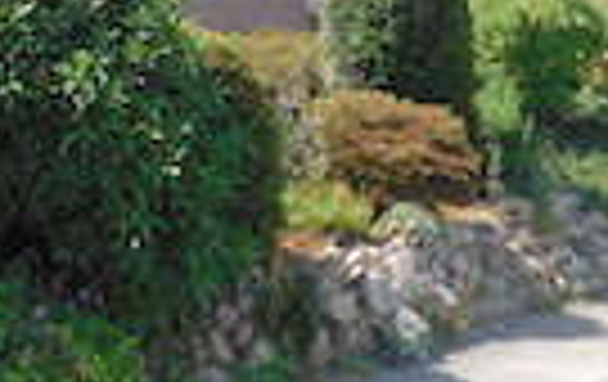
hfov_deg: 27.6
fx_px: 1196
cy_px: -265
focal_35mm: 72
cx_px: 72
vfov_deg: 15.9
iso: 125
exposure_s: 1/800
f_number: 3
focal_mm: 4
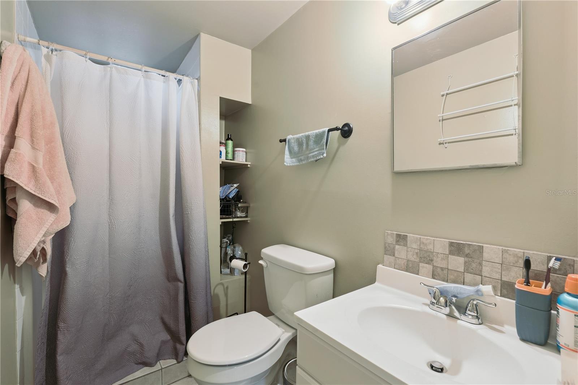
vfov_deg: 73.7
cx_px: 289
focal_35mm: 16
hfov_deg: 96.7
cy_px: 192
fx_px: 257
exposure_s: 1/3
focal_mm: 16
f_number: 8
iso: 400
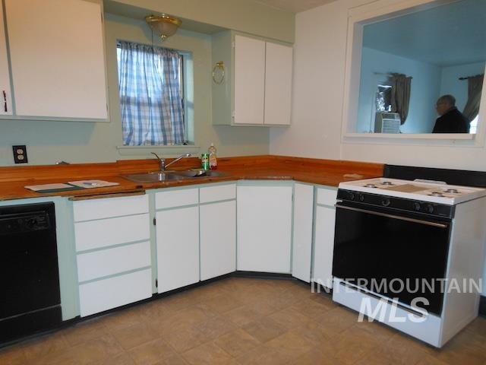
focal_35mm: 25
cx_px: 243
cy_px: 182
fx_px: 351
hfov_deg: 69.4
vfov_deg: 54.9
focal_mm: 4.5
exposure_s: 1/25
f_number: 3.2
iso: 200
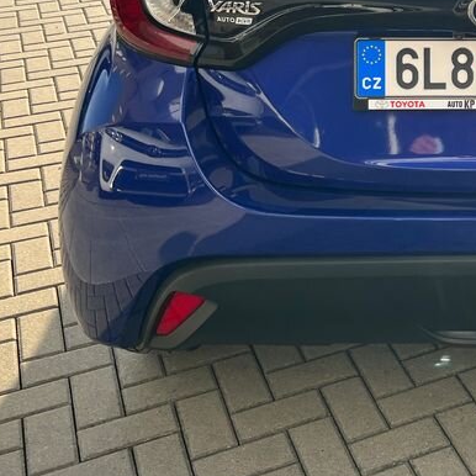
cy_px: 53
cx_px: 492
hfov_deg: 26.4
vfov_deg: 27.2
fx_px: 949
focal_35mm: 61
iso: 50
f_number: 1.6
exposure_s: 1/821
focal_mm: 5.1
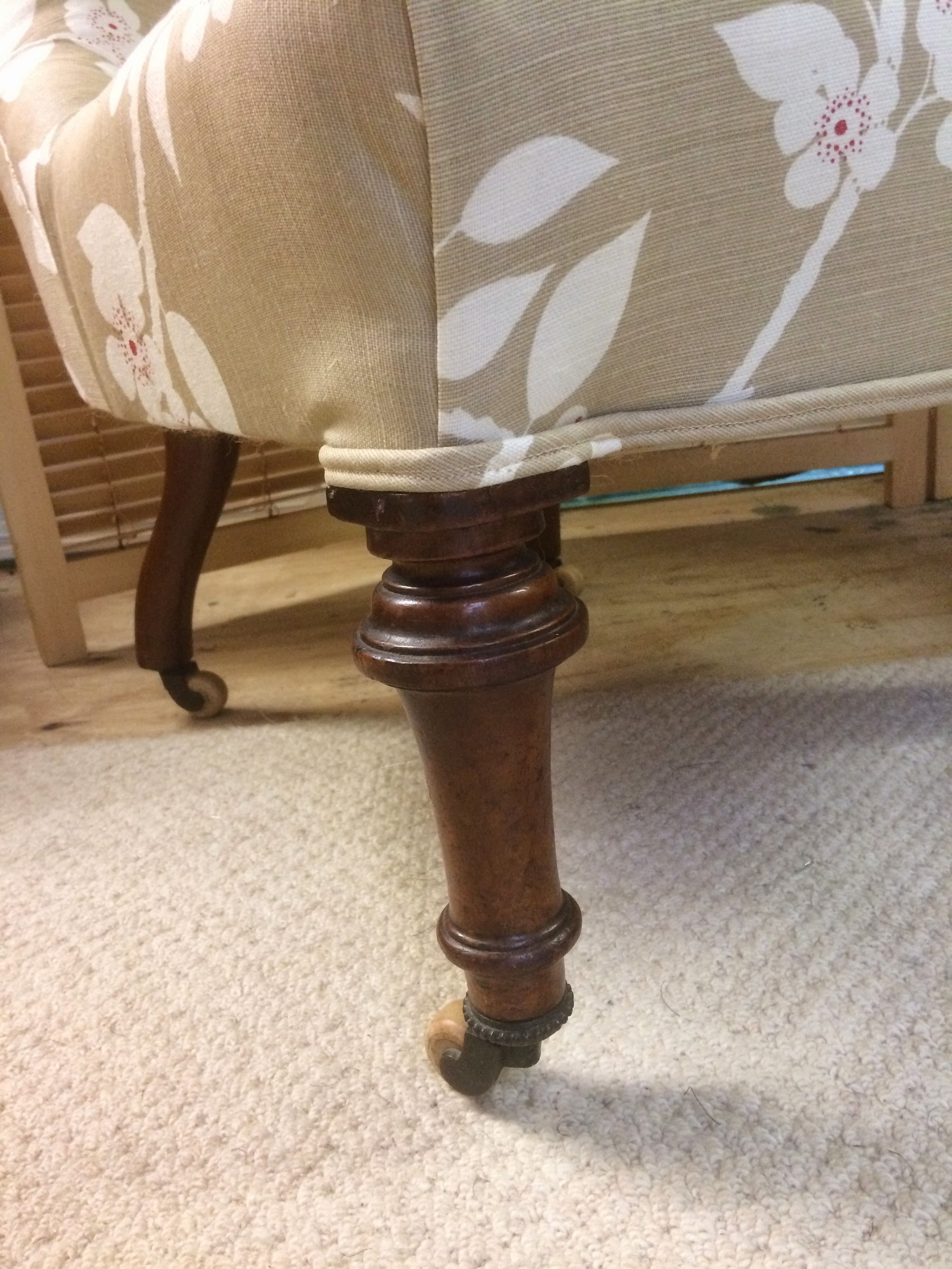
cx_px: 476
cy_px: 634
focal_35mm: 29
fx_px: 1063
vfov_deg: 61.7
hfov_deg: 48.2
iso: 250
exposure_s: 1/33
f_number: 2.2
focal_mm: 4.15
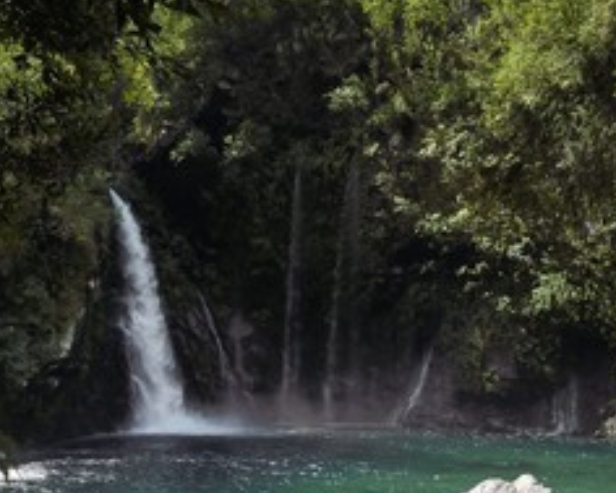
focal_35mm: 40
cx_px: 279
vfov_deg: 37.3
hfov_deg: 45.7
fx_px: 730
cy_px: 274
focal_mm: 24
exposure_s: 1/160
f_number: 13
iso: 500
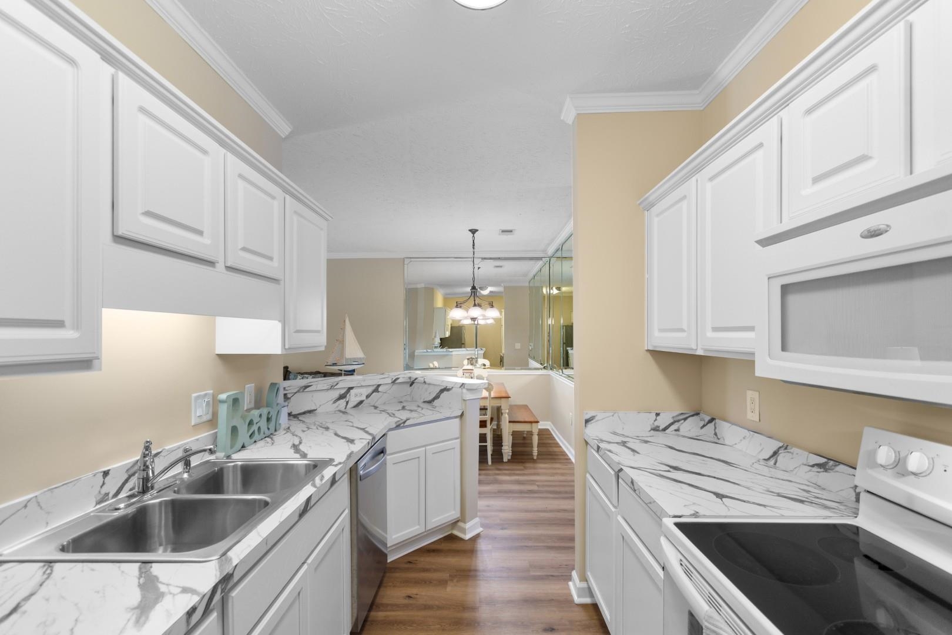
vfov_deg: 77.3
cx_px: 476
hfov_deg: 100.4
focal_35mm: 15
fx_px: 397
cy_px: 318
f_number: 4.5
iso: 100
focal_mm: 10
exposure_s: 1/10
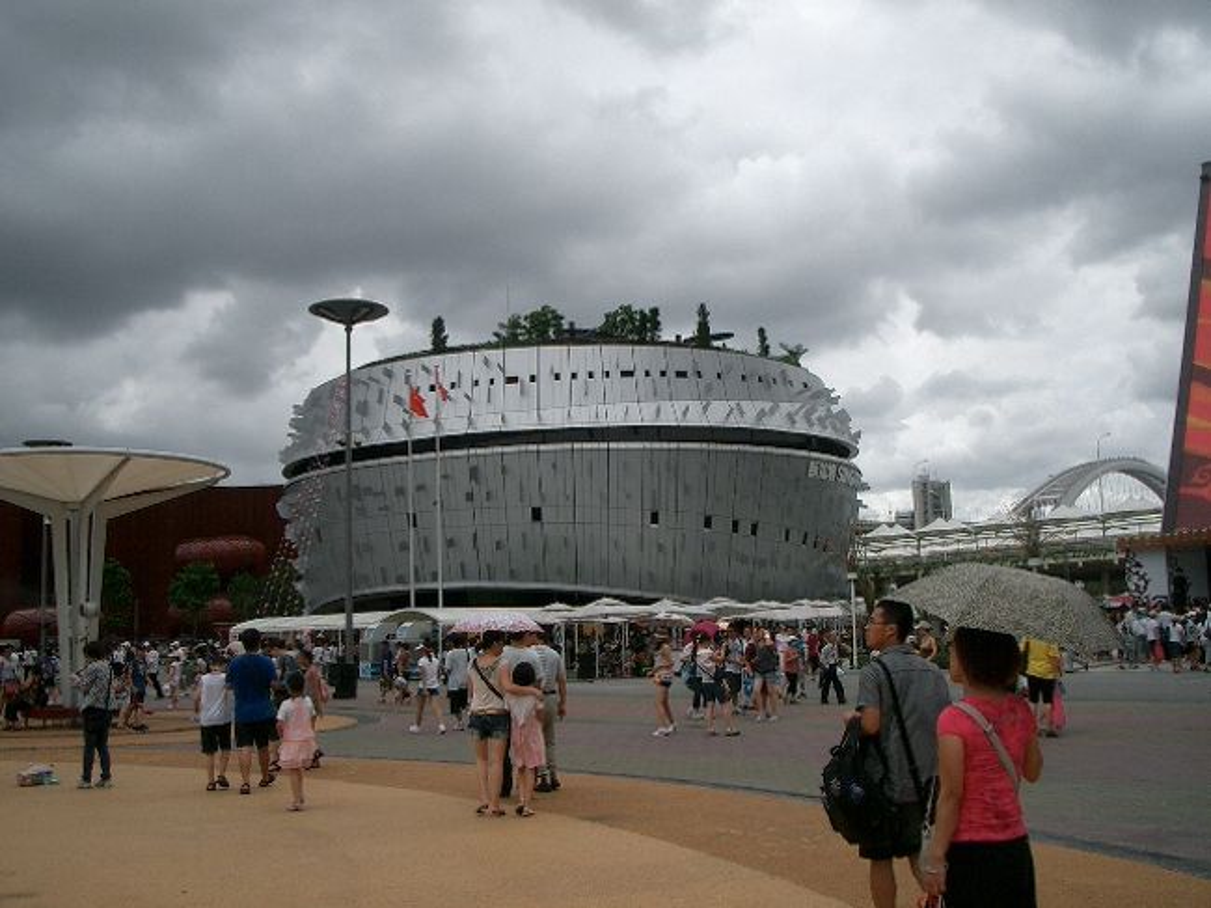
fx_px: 1224
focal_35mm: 35
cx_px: 606
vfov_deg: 40.7
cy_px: 454
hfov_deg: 52.6
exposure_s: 1/640
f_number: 4.3
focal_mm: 5.8
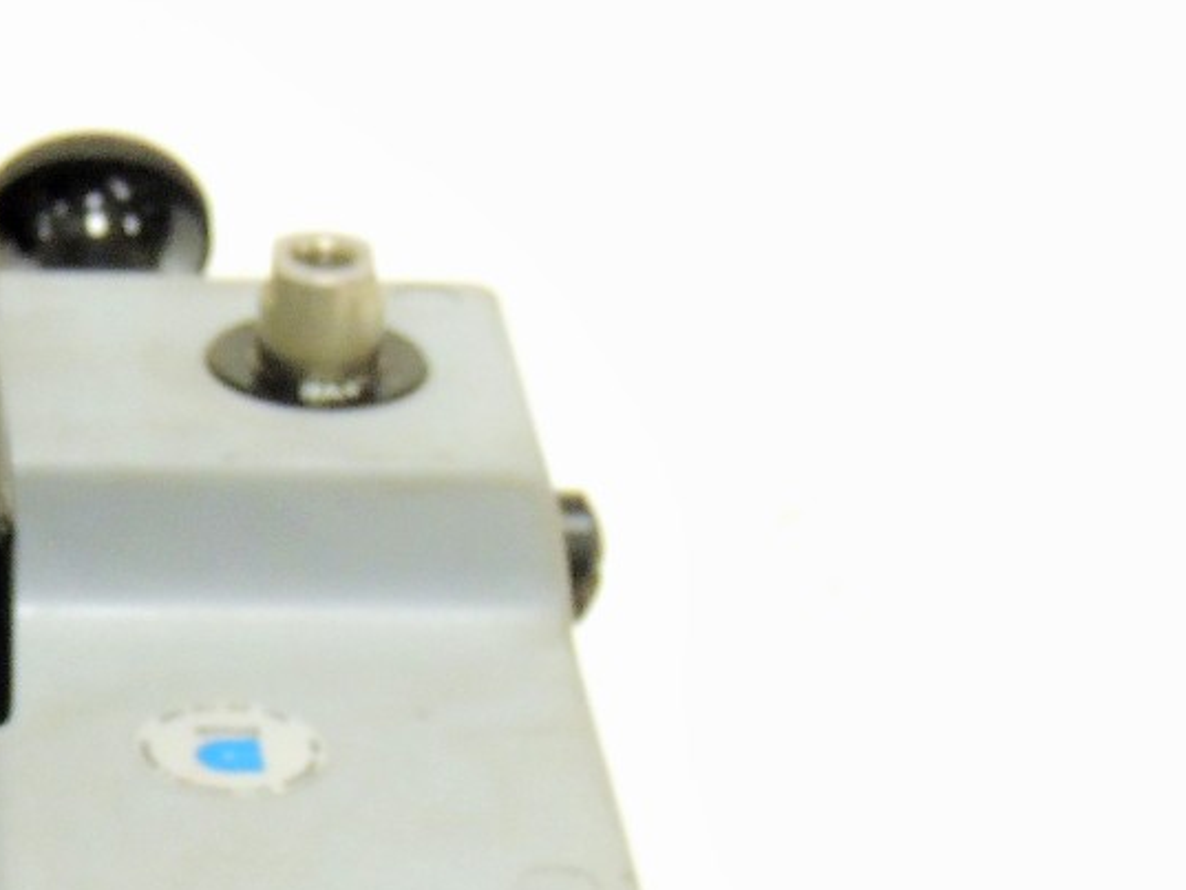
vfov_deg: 9.8
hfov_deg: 13.0
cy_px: 1133
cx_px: -156
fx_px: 5106
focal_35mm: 149
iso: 400
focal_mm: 8.9
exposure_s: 1/13
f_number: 3.6
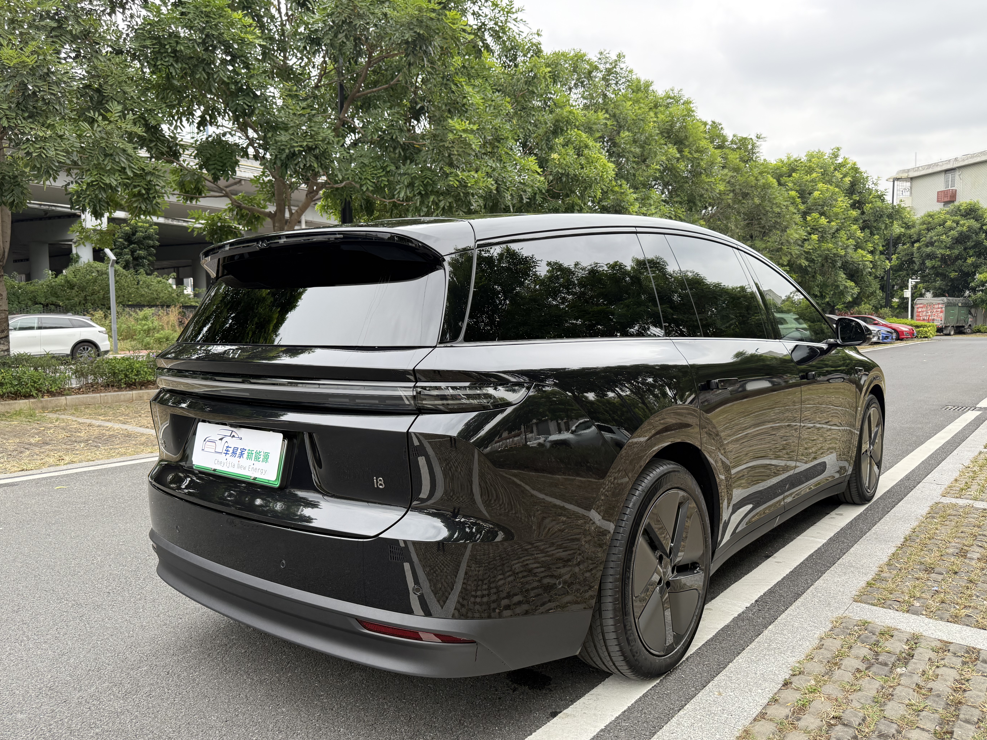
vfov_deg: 54.9
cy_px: 379
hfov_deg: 69.4
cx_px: 500
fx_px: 713
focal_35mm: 25
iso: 100
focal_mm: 6.76
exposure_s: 1/772
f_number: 1.78
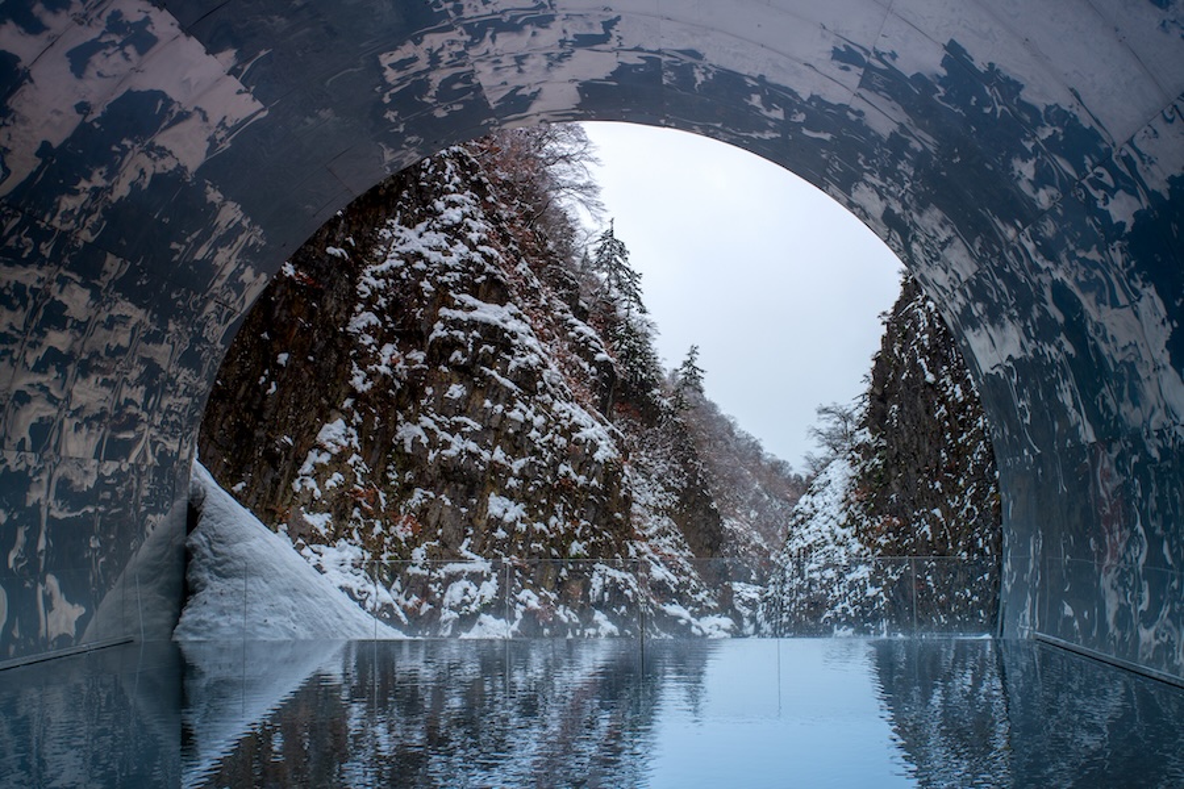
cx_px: 592
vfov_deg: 33.4
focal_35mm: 40
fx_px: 1315
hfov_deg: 48.5
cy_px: 394
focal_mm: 40
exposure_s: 1/125
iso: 100
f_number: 6.3
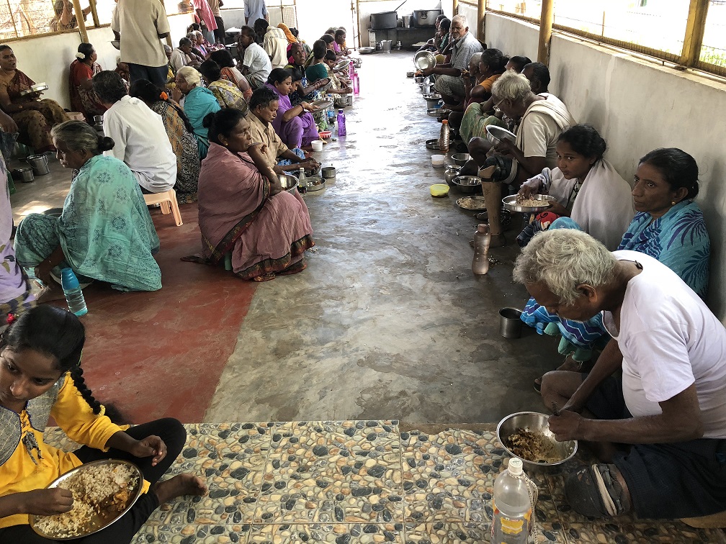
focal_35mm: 28
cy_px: 272
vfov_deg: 49.7
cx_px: 363
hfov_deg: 63.4
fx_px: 587
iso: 32
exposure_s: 1/25
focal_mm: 3.99
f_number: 1.8
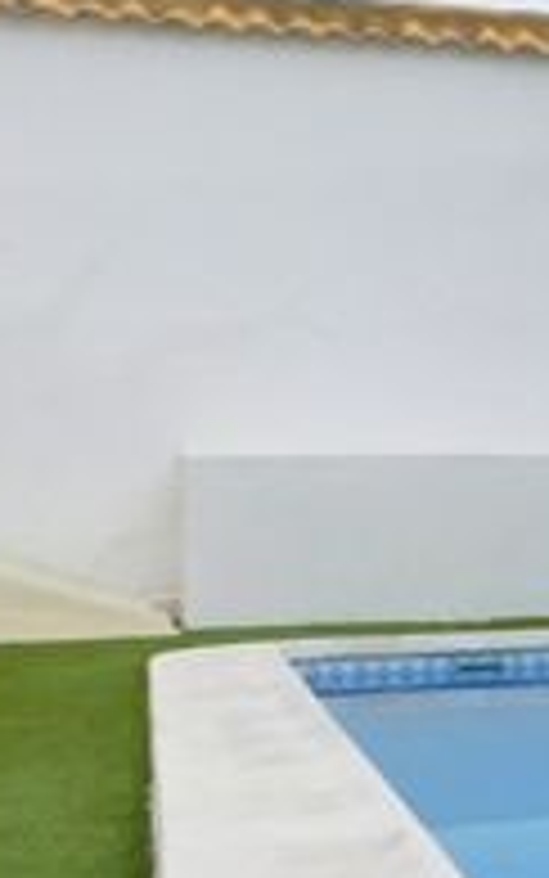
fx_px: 2105
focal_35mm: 88
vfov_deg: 23.5
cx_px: 1249
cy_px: 455
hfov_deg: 12.3
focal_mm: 4
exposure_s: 1/1000
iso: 125
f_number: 3
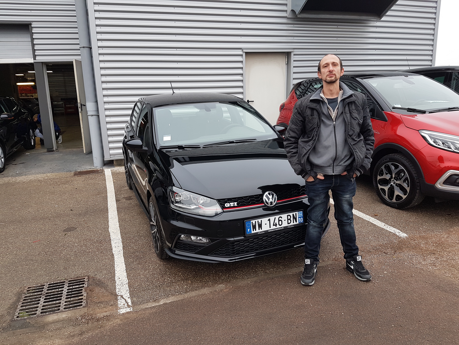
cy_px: 172
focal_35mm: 26
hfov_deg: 67.3
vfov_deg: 53.1
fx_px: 345
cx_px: 230
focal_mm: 4.2
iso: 40
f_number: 1.7
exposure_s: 1/195
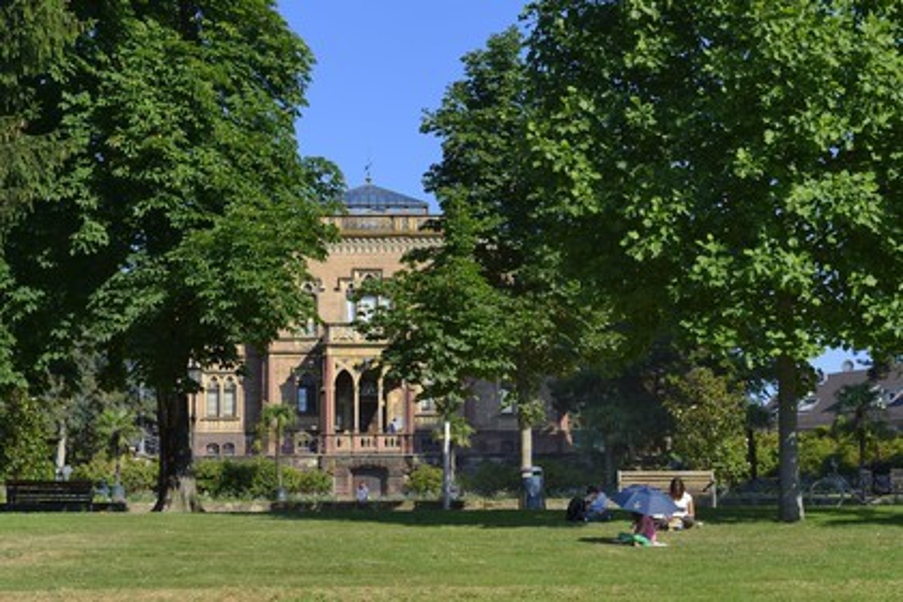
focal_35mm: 70
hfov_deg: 28.8
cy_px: 301
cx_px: 452
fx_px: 1756
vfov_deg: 19.5
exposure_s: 1/250
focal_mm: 70
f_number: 10
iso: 200
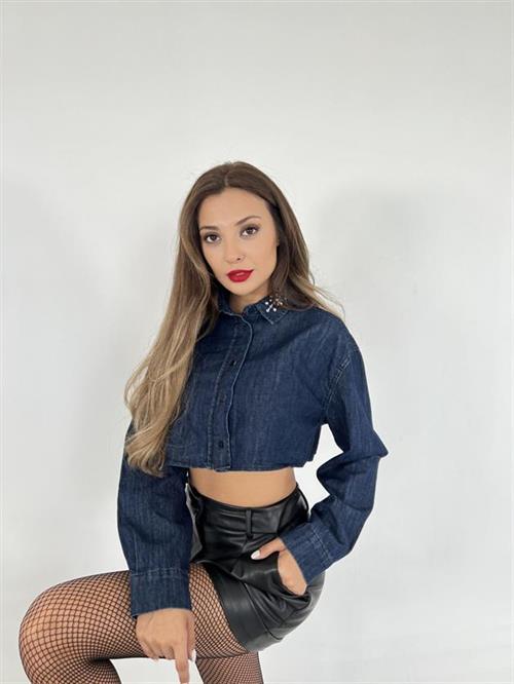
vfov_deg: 67.3
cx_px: 257
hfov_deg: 53.1
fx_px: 514
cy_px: 342
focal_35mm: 26
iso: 40
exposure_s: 1/125
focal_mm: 5.7
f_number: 1.5
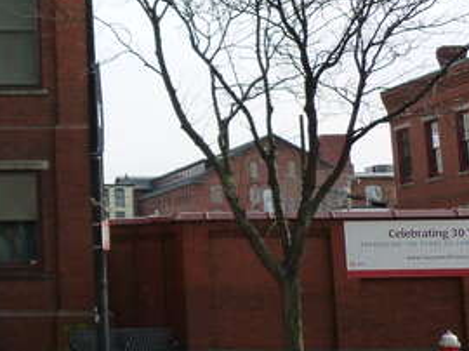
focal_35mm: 83
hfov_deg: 21.2
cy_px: 80
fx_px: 1124
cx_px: -153
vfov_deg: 17.6
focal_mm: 5
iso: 160
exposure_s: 1/500
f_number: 3.3
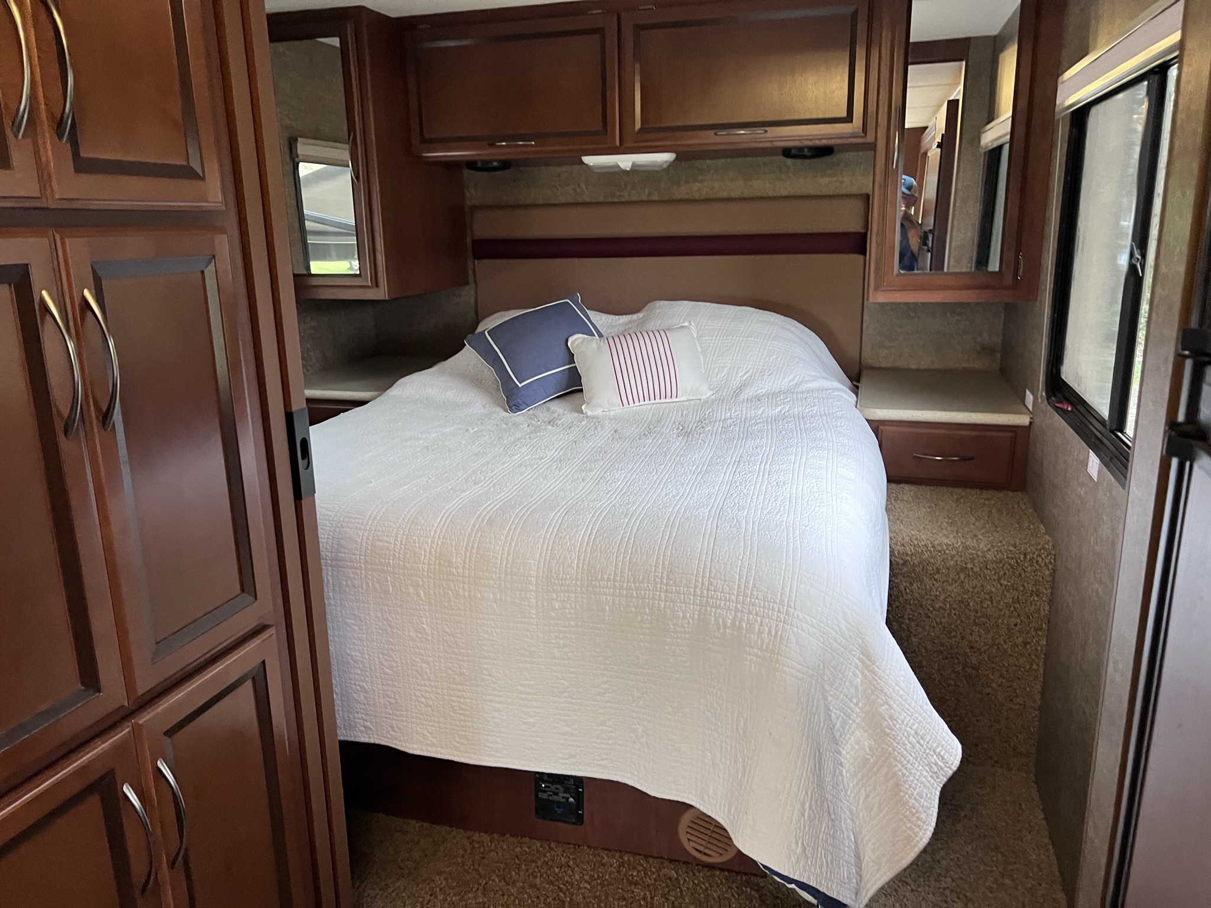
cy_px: 454
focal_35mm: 26
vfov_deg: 53.1
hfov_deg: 67.3
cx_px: 606
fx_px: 910
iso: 250
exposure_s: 1/60
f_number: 1.5
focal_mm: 5.7
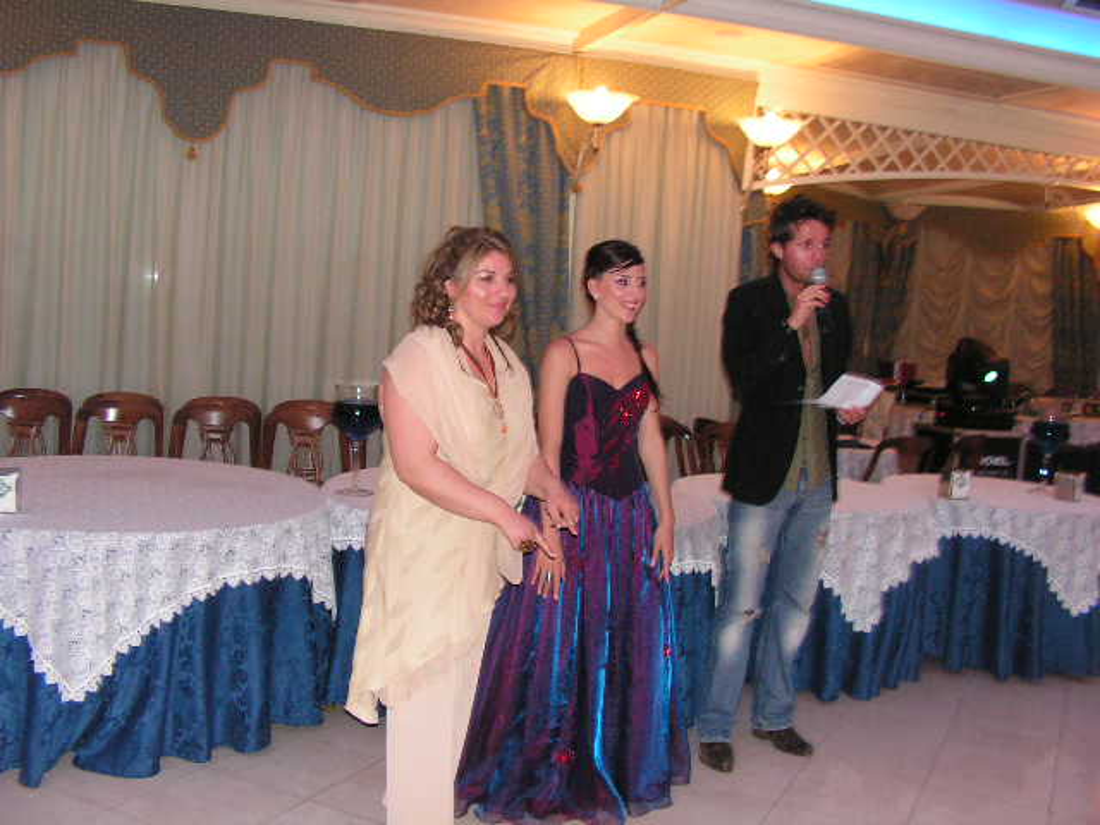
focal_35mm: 36
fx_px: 1144
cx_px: 550
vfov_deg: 39.7
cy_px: 412
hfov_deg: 51.4
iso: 200
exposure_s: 1/40
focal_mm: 6
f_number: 3.2
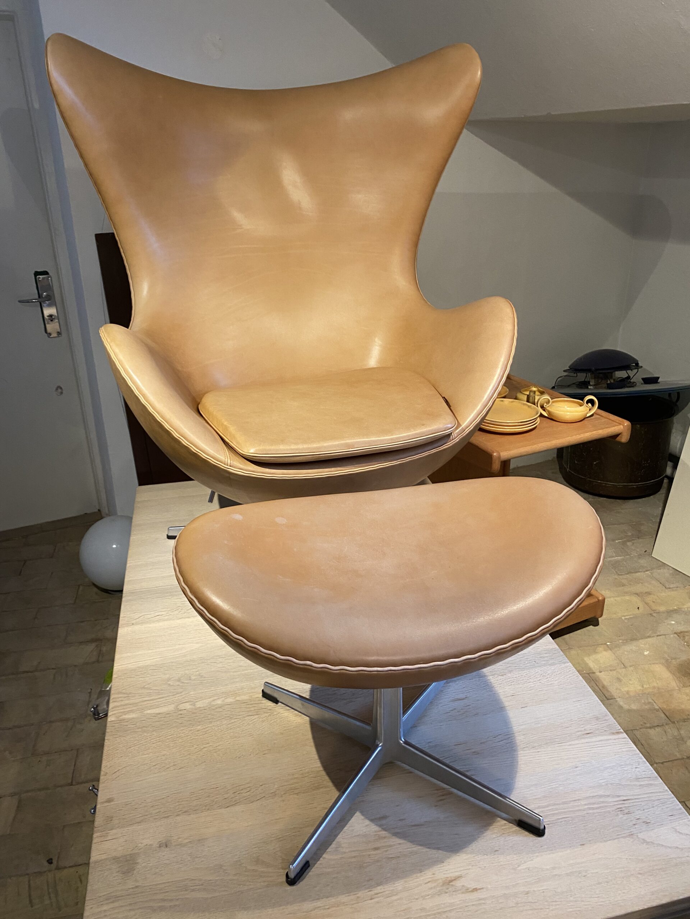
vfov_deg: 67.3
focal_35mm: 26
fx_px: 691
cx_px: 345
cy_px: 460
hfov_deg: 53.1
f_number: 1.8
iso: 250
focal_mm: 4.25
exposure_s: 1/50
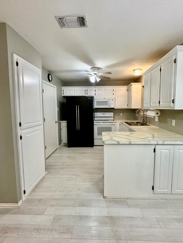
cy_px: 117
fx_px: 113
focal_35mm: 16
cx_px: 97
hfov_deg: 78.0
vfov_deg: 94.5
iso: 320
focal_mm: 2.22
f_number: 2.2
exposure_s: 1/120
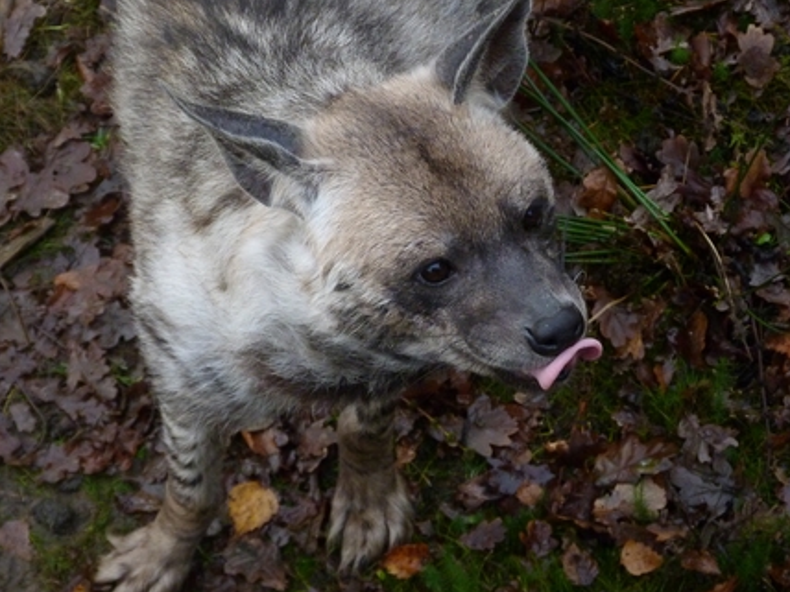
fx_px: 5021
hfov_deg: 9.0
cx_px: 421
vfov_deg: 6.8
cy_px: 271
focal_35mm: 220
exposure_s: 1/320
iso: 400
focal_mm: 32.5
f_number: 3.8
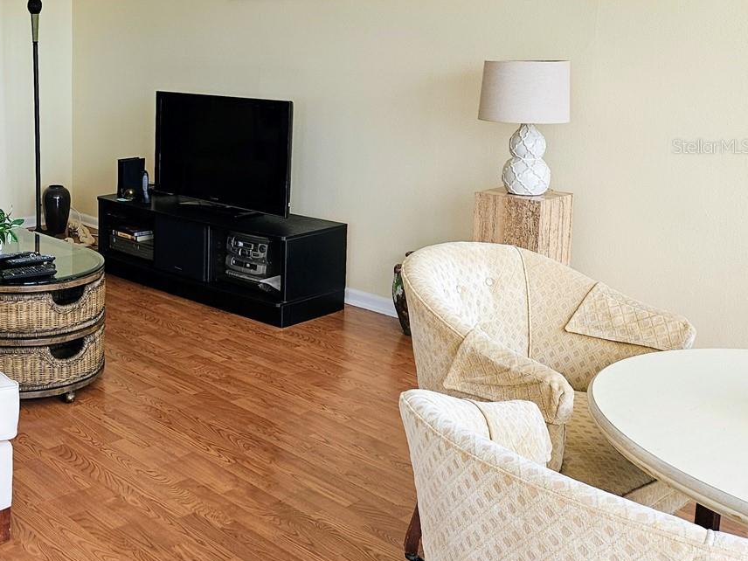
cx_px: 56
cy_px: 146
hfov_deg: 40.1
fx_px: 929
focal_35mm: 43
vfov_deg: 33.0
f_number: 1.8
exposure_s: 1/120
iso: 32
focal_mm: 5.4
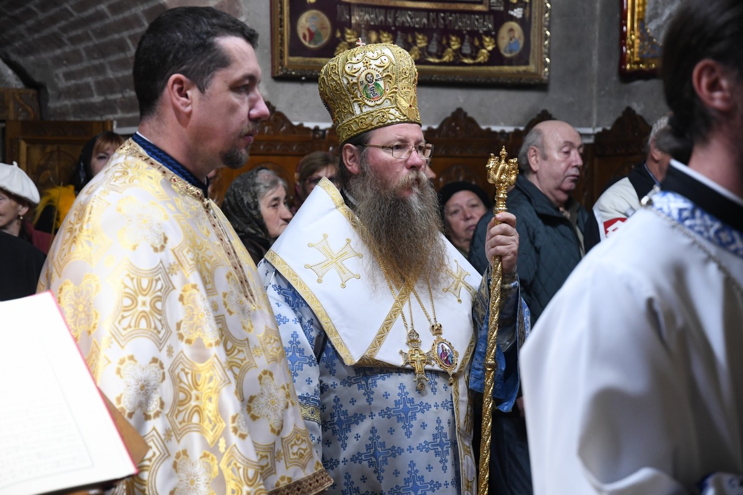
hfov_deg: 26.0
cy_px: 248
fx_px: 1610
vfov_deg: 17.5
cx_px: 372
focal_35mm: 78
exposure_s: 1/50
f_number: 3.8
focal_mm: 52
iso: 1600
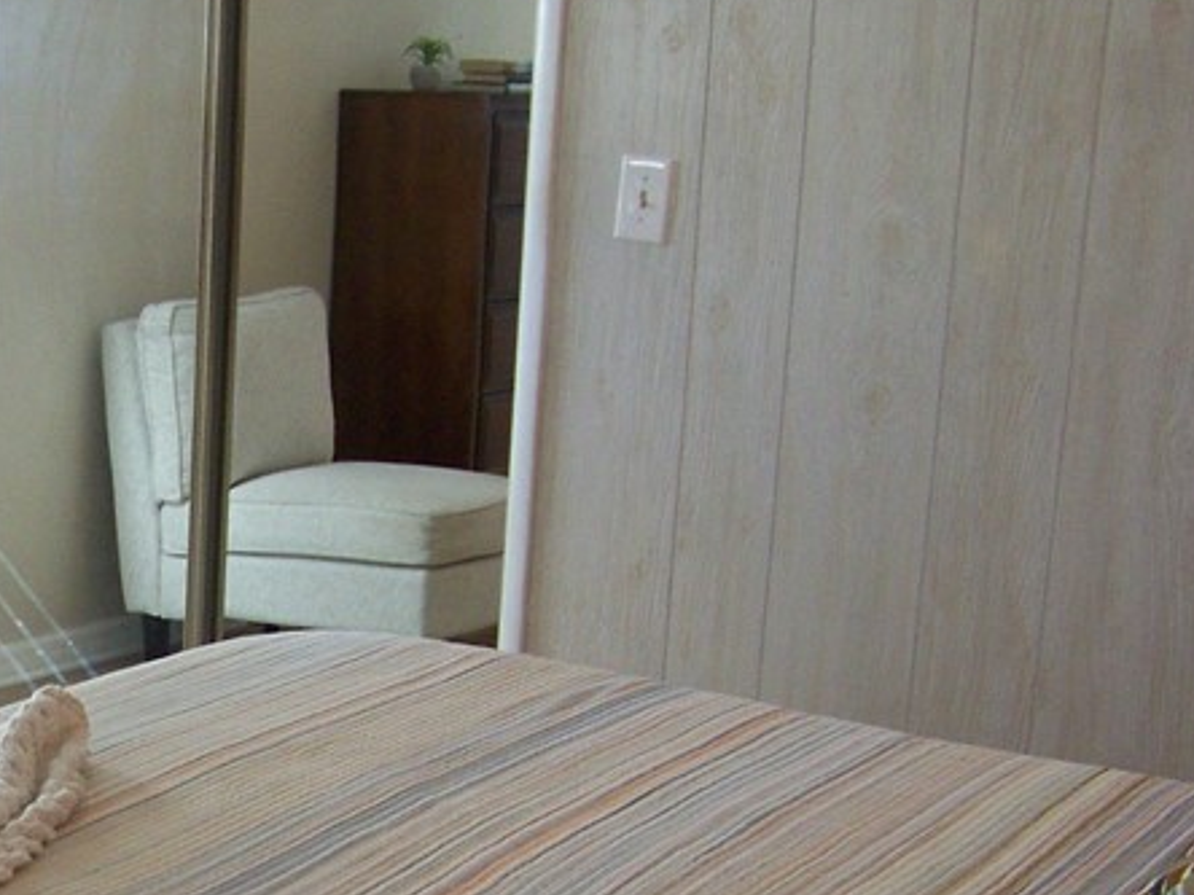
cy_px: 820
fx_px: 2863
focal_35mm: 83
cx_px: -97
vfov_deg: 17.5
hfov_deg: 22.3
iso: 125
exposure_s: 1/30
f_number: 2.8
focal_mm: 5.85
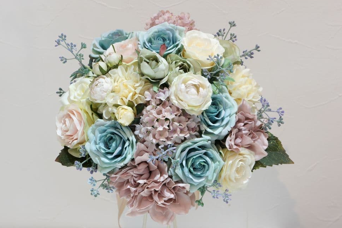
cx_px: 165
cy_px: 113
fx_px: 798
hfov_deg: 24.2
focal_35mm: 84
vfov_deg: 16.2
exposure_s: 1/4
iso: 200
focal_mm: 54
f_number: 9
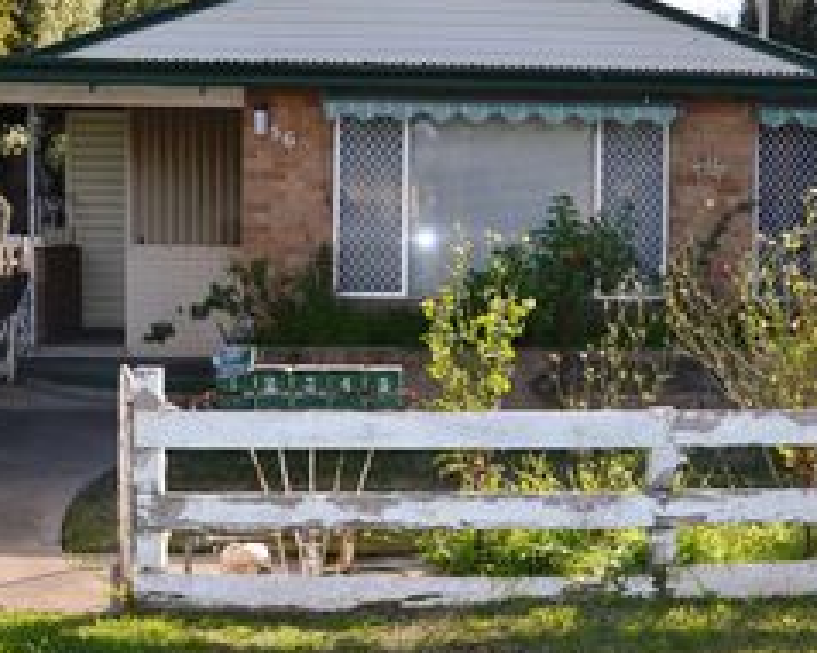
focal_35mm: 50
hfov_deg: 37.1
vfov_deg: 30.2
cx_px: 511
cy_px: 284
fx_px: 1208
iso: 100
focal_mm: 18
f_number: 5.6
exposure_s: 1/200
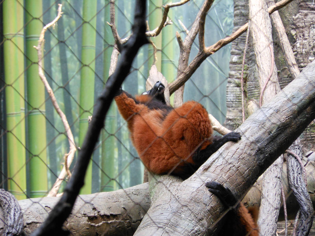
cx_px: 158
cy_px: 118
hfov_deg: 11.9
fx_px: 1511
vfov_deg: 8.9
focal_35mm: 166
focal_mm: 29.8
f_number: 5.5
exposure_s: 1/30
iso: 250
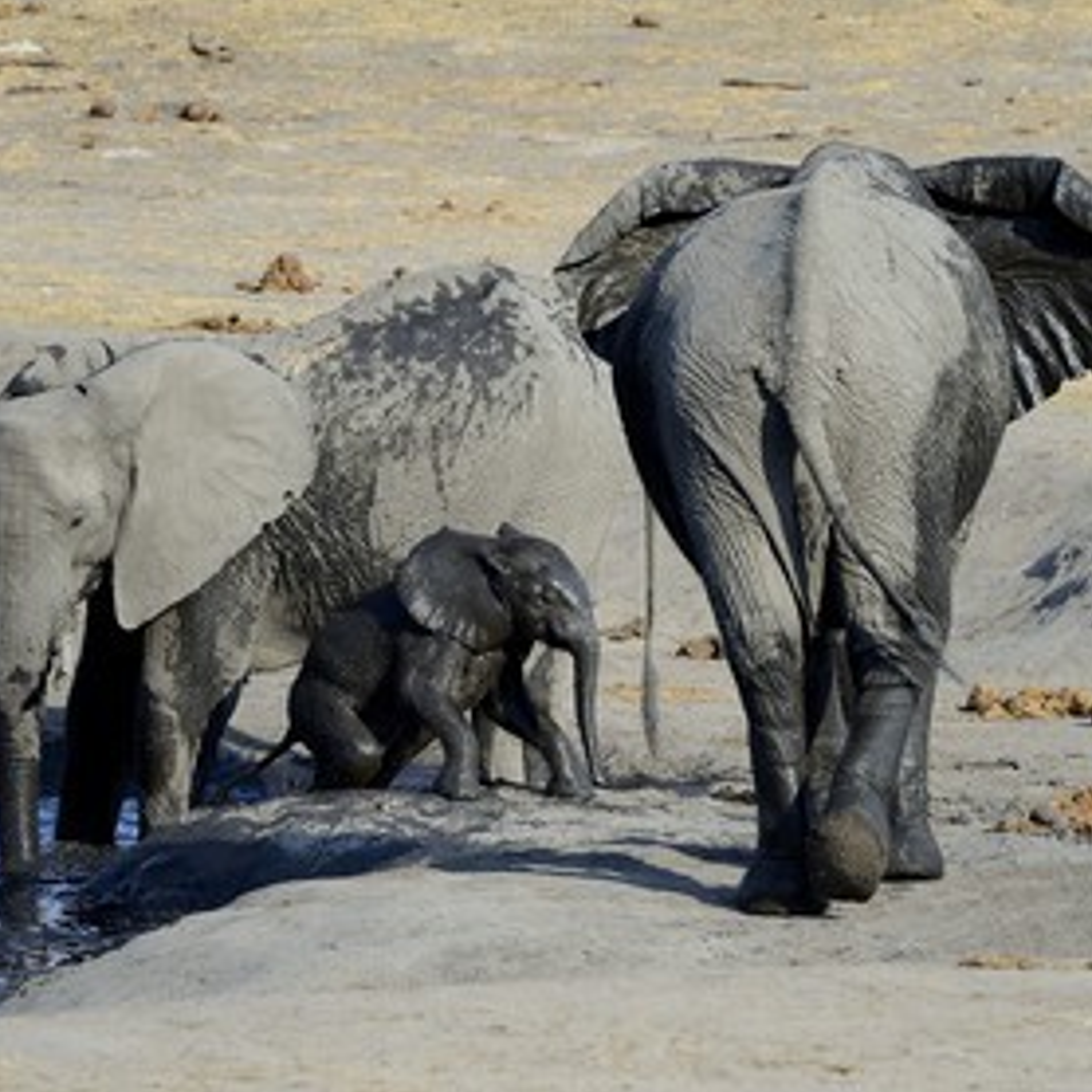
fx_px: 12849
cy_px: 546
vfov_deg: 4.9
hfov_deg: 4.9
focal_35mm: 360
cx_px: 495
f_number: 9
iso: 400
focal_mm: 280
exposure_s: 1/500
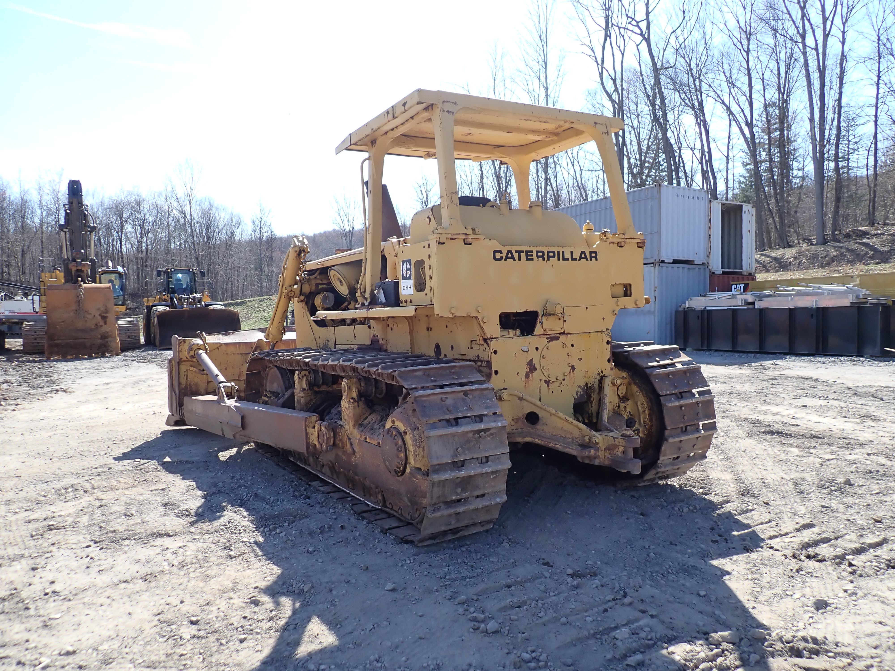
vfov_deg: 54.9
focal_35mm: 25
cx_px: 448
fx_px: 646
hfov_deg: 69.4
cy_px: 336
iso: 100
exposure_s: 1/640
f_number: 2.8
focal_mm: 4.5
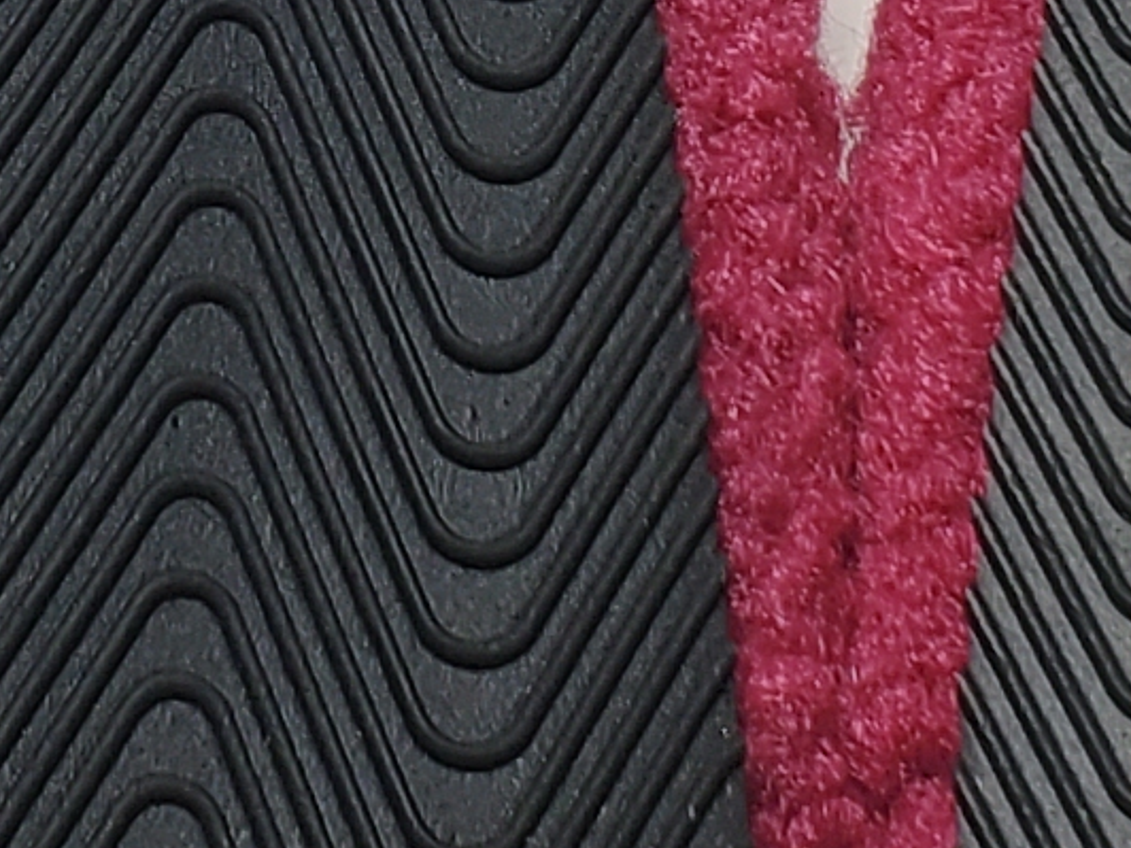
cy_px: -523
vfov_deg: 7.4
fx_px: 6437
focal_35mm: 197
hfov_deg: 10.0
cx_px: 767
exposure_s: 1/197
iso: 50
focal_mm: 4.3
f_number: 2.4
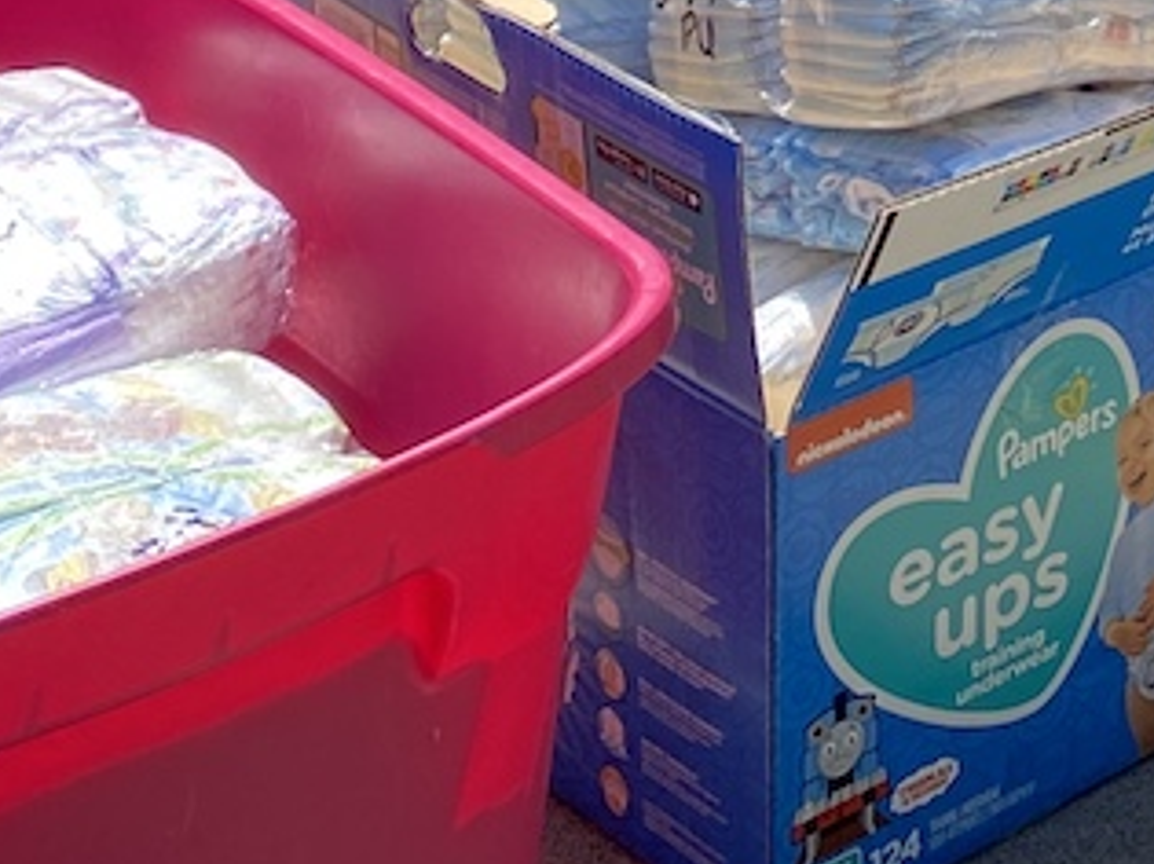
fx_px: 4132
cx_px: 1784
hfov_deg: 14.7
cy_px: -1093
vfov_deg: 10.5
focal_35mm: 124
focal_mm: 4.25
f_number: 1.8
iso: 32
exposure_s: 1/1034
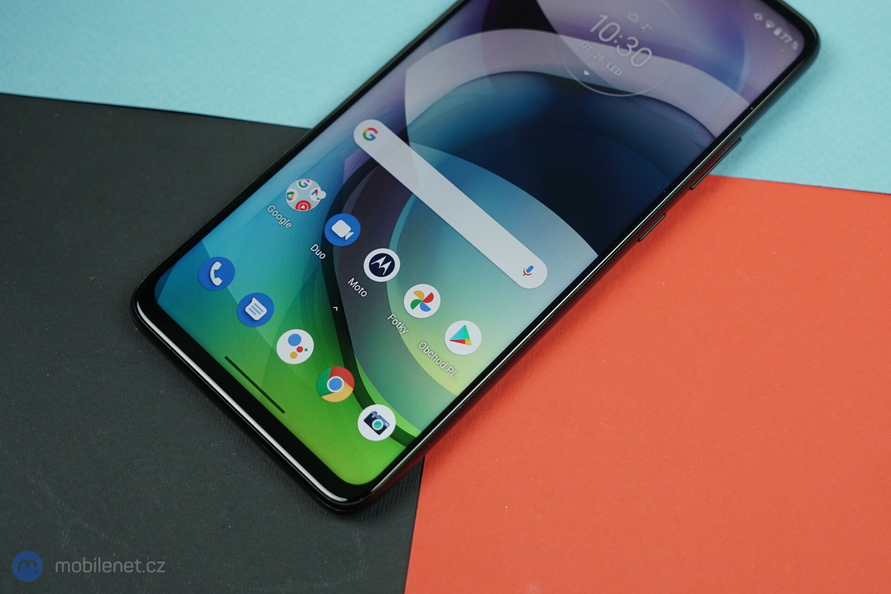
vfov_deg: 32.6
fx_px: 1015
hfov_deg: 47.4
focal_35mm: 41
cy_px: 297
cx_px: 446
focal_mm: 41
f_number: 4
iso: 500
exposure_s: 1/160
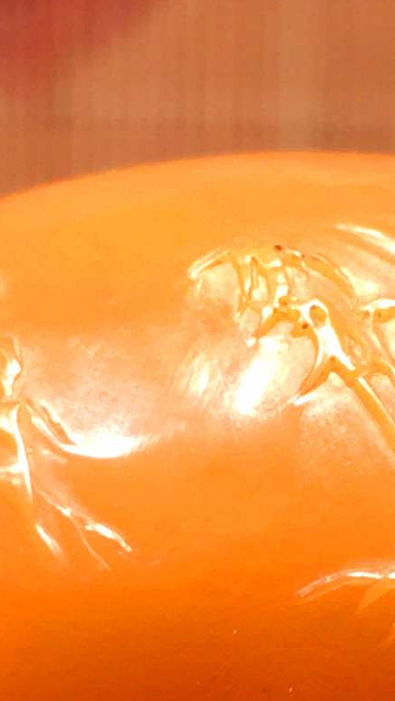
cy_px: 662
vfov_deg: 13.1
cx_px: 469
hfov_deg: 7.4
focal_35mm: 163
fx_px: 3031
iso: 25
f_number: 2.2
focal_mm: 4.15
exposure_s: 1/50
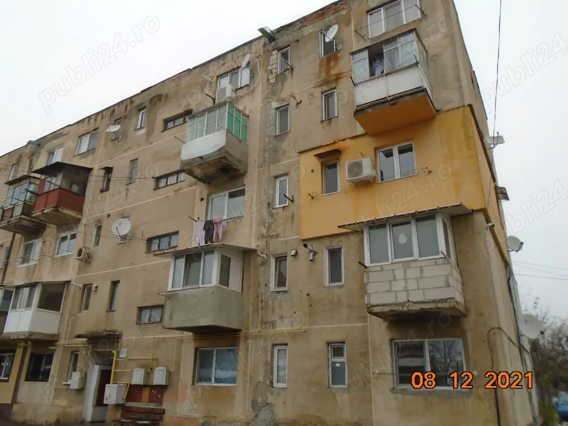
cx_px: 284
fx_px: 427
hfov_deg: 67.3
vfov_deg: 53.1
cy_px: 213
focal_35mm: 26
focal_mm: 4.6
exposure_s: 1/400
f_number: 3.2
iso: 100
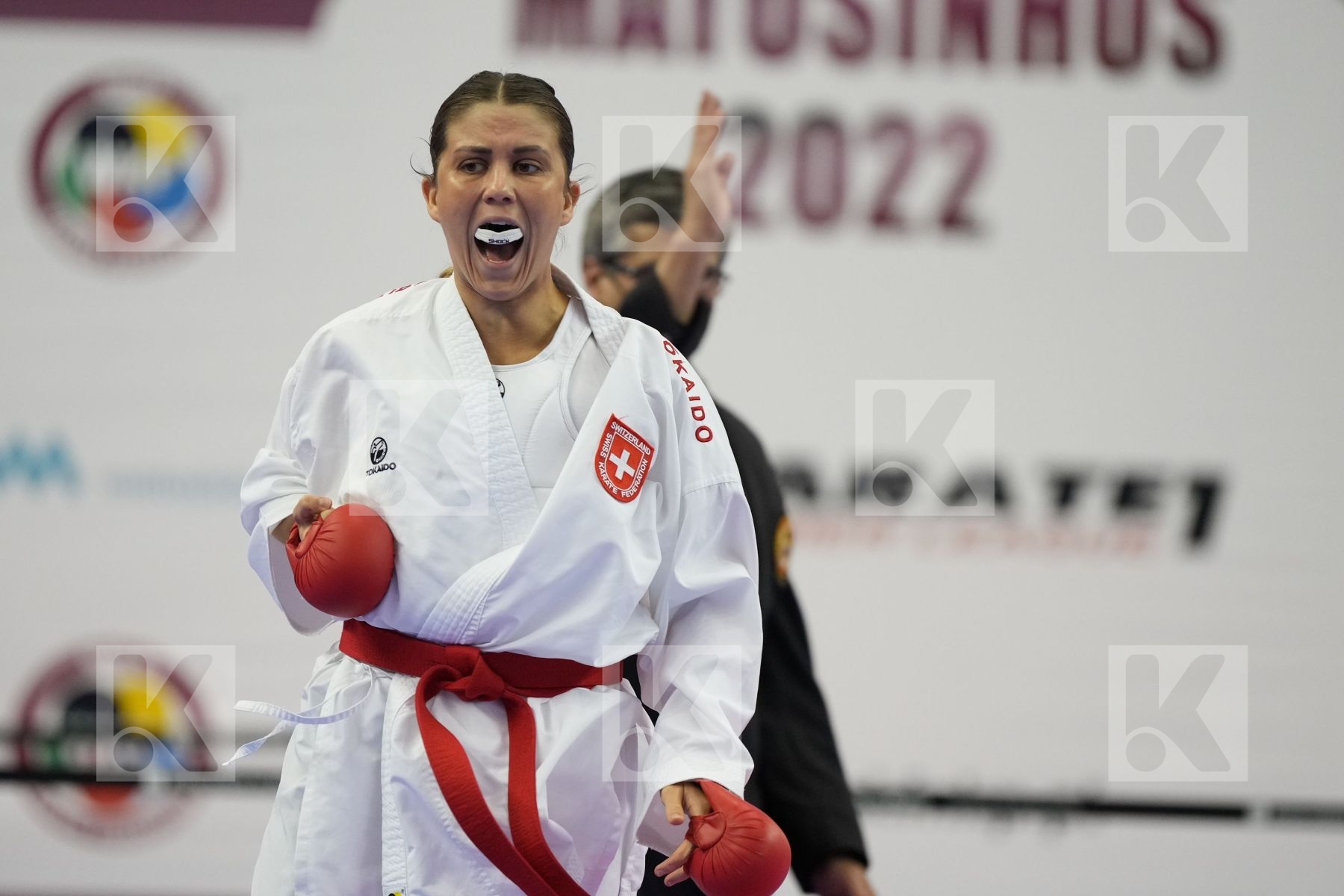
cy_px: 448
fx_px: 11199
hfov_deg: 6.9
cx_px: 672
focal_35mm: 300
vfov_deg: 4.6
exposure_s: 1/1000
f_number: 2.8
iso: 2500
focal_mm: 200
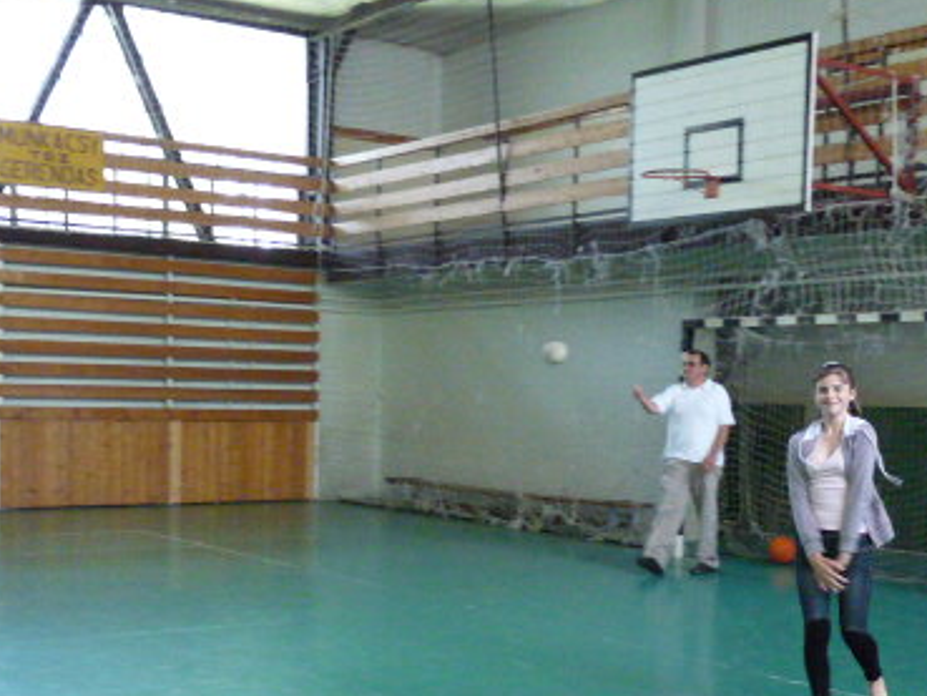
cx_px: 442
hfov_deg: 36.8
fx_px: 1393
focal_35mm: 52
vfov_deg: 27.6
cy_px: 525
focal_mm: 4.8
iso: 800
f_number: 2.8
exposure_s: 1/40
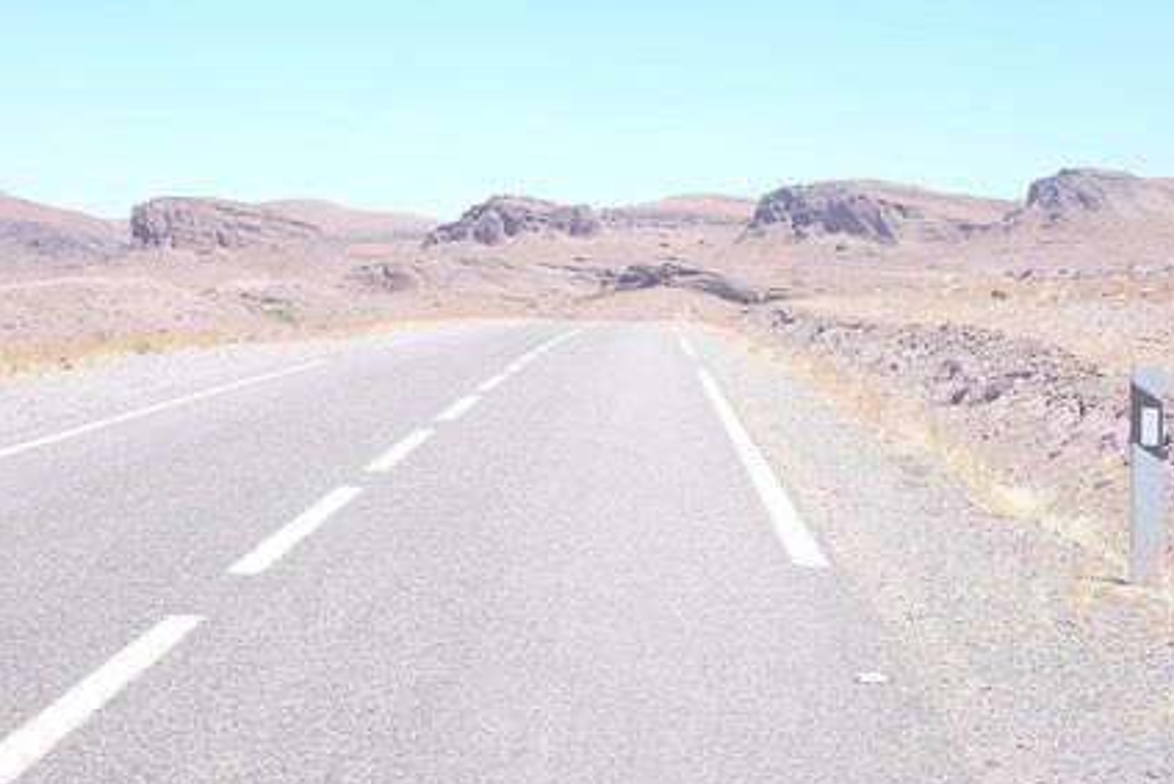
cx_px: 559
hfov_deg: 34.5
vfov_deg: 23.3
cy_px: 244
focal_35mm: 58
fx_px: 1892
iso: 200
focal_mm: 27
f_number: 8
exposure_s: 1/160
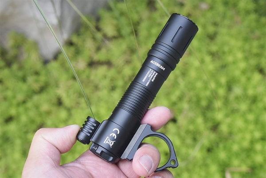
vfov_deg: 16.6
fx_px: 610
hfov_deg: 24.6
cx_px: 133
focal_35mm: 82
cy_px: 89
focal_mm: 55
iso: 3200
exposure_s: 1/320
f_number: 9
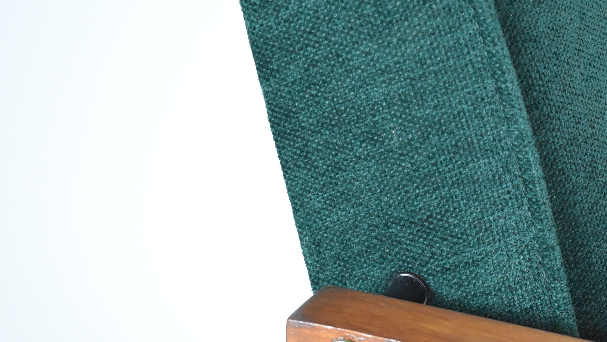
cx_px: 507
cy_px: 295
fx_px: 1529
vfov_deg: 12.7
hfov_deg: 22.1
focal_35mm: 95
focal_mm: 36
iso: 3200
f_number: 4.8
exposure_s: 1/60
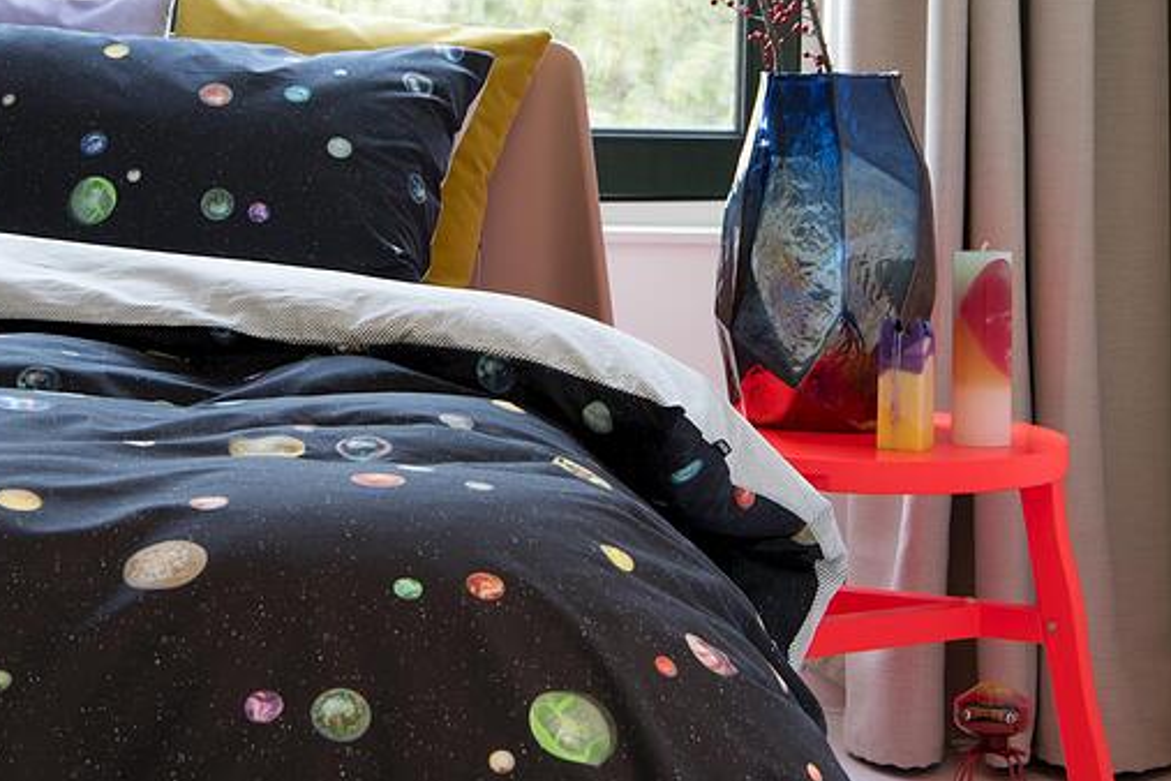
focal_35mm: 94
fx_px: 3057
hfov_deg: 21.6
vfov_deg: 14.5
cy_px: 284
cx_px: 454
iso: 100
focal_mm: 55
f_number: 10
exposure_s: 1/1.67
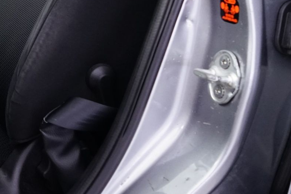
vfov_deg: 16.9
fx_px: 614
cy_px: -58
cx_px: -149
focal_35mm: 76
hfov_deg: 22.0
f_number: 4.5
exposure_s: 1/10
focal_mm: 24
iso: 1600
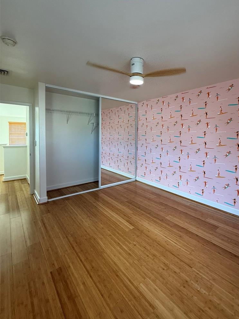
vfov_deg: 90.7
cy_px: 141
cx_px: 145
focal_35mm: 17
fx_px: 156
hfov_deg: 73.8
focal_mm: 2.22
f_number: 2.2
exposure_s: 1/120
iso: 125
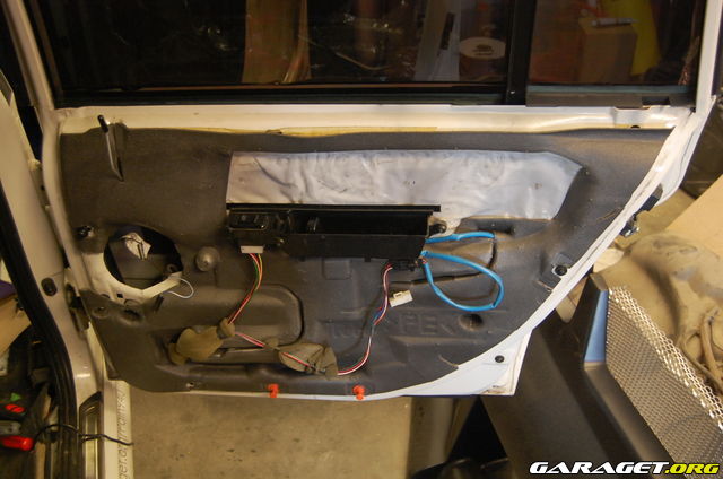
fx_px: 782
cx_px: 362
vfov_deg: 34.1
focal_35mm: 39
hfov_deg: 49.6
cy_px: 240
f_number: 4
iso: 1000
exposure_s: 1/8
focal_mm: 26
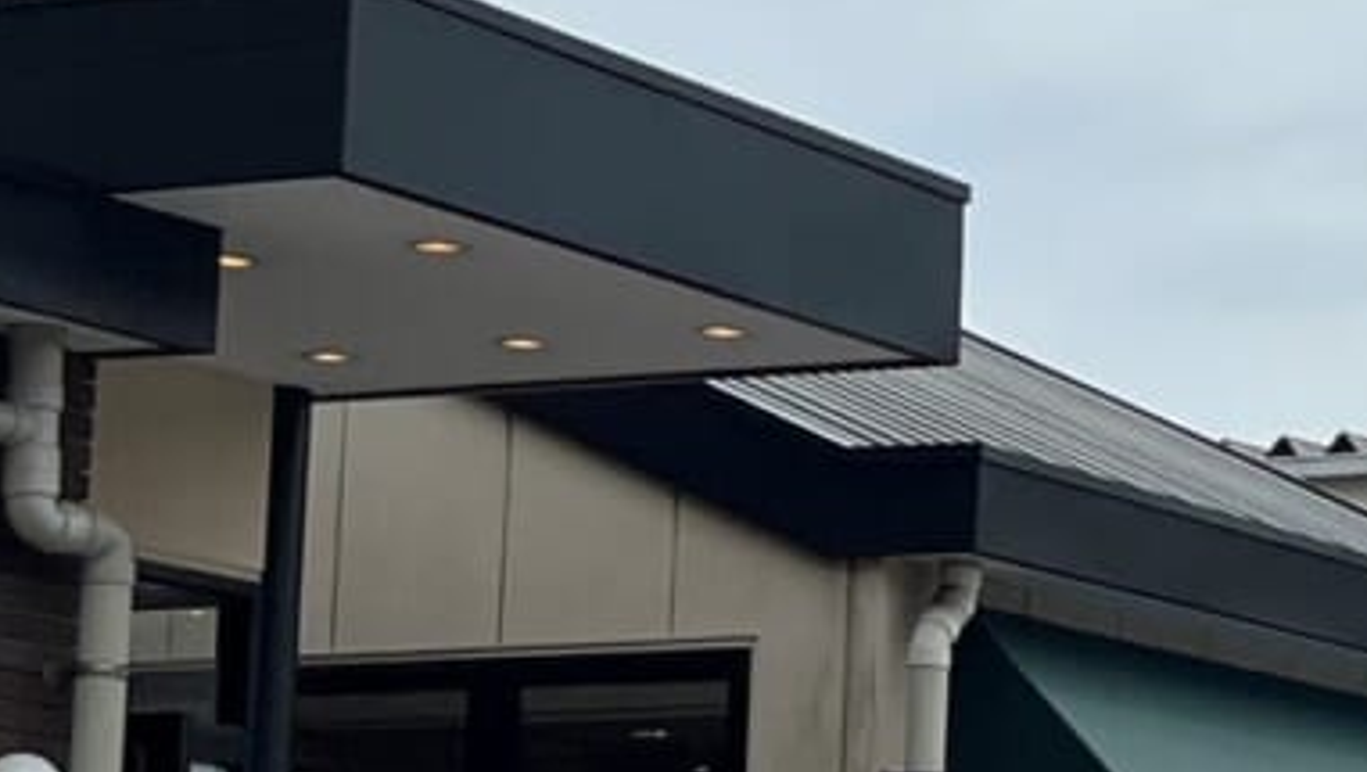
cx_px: 330
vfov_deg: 15.6
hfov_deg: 27.4
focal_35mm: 76
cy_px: 785
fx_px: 2757
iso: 50
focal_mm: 5.7
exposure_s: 1/8000
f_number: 1.5
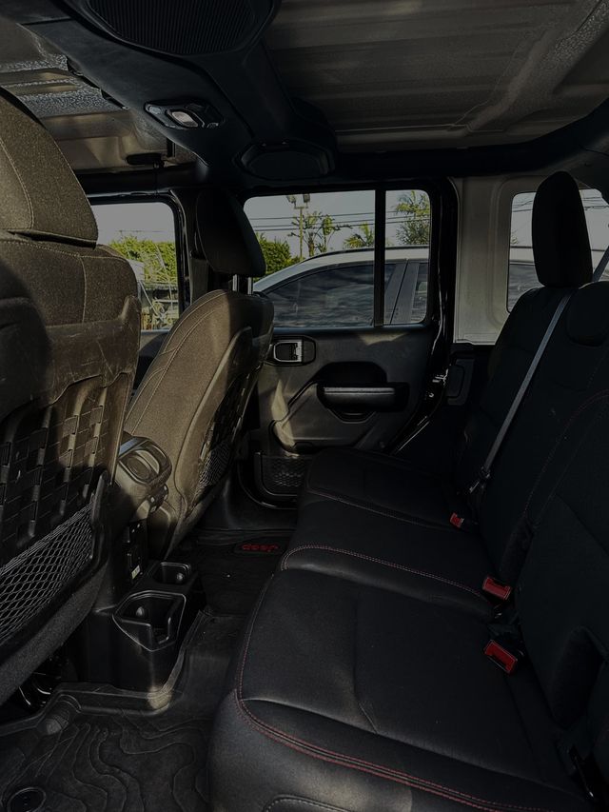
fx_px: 563
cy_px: 406
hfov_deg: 56.8
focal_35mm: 24
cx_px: 304
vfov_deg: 71.6
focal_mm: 6.86
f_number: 1.78
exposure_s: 1/111
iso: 250
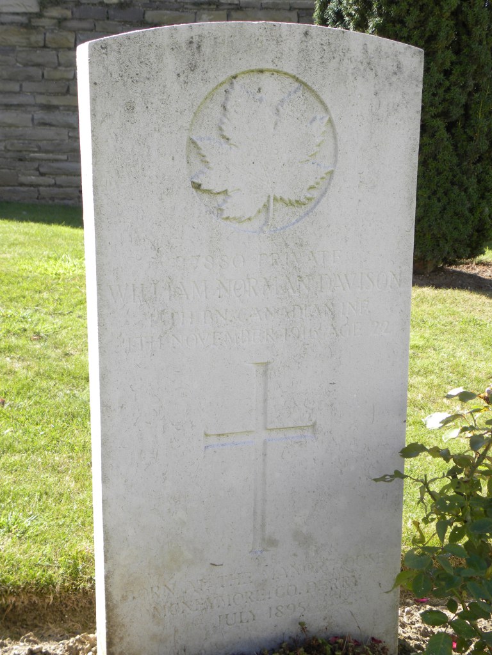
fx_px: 985
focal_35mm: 52
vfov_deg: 36.8
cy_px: 328
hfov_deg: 28.0
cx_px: 246
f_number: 4.5
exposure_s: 1/166
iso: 64
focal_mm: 9.2
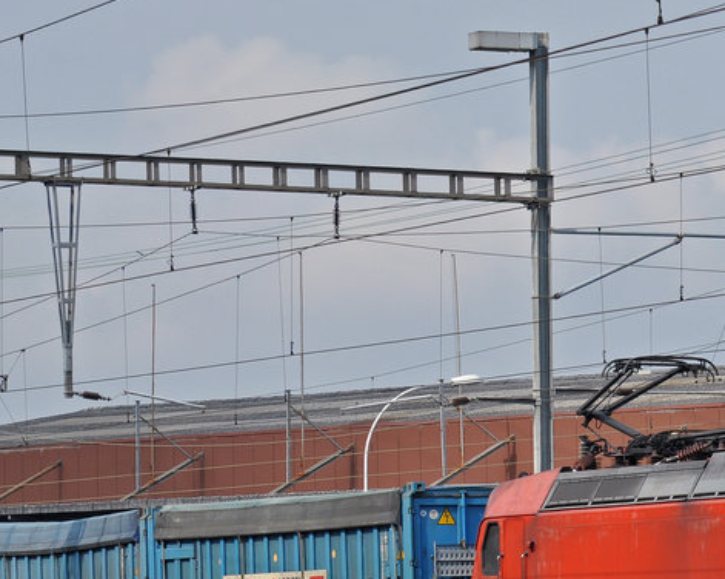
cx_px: 873
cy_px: 457
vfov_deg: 6.2
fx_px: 5381
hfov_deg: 7.6
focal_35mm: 251
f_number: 7.1
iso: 250
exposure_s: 1/1000
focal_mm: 70
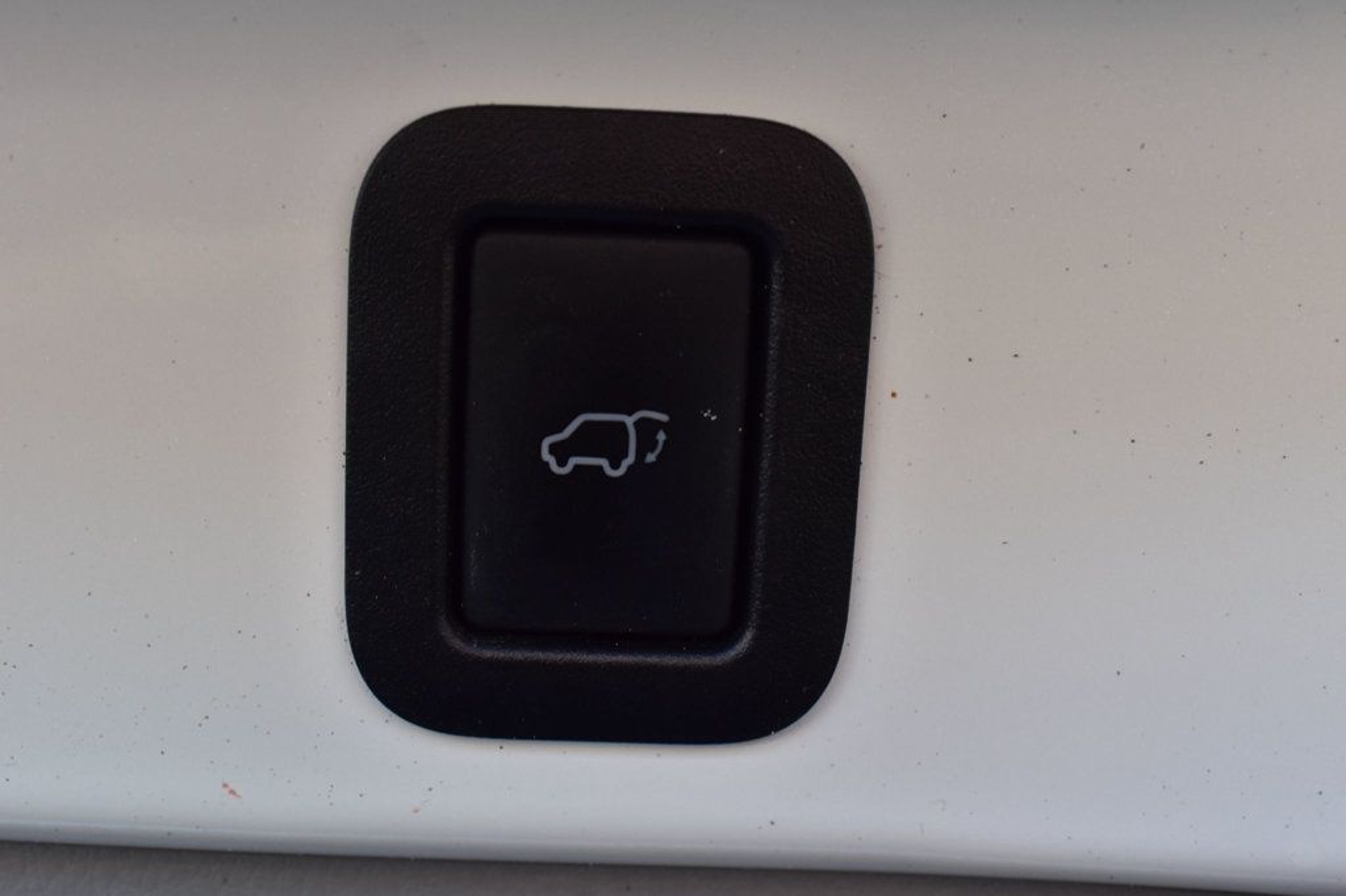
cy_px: 448
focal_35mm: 51
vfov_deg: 26.5
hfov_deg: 38.9
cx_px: 673
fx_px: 1906
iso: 400
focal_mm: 34
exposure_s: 1/125
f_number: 9
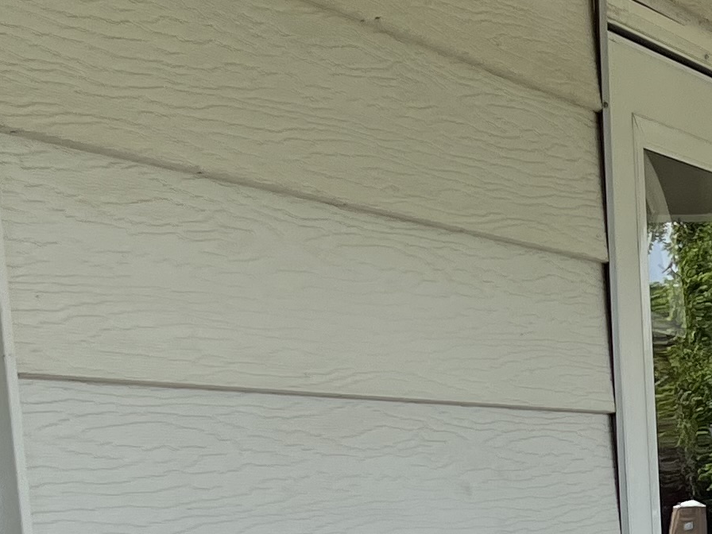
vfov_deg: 11.6
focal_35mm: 117
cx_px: 863
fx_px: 2407
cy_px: 1011
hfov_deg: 16.1
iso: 50
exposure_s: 1/2632
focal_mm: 5.7
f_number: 1.5
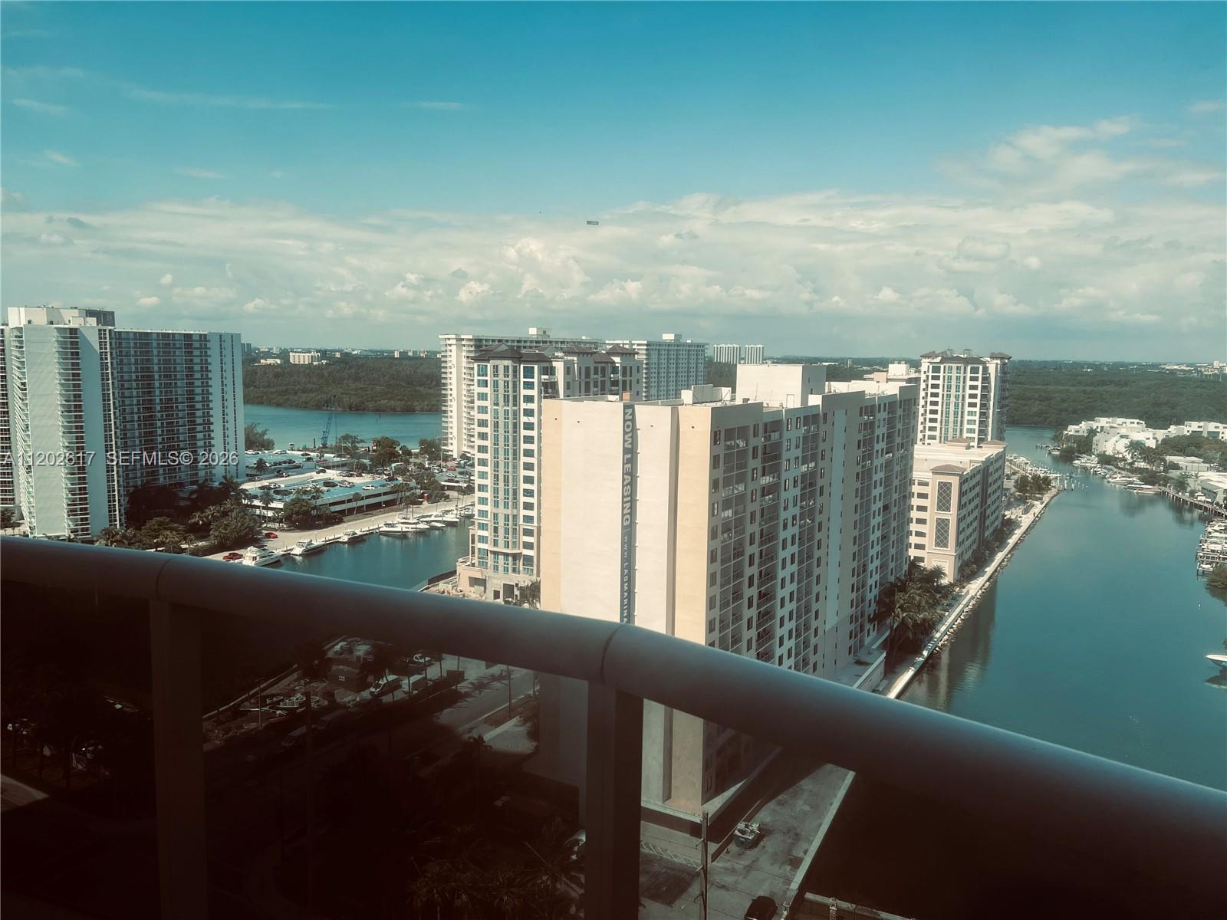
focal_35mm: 26
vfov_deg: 53.1
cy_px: 460
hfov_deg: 67.3
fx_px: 922
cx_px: 614
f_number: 1.5
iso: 50
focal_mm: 5.7
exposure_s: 1/2571
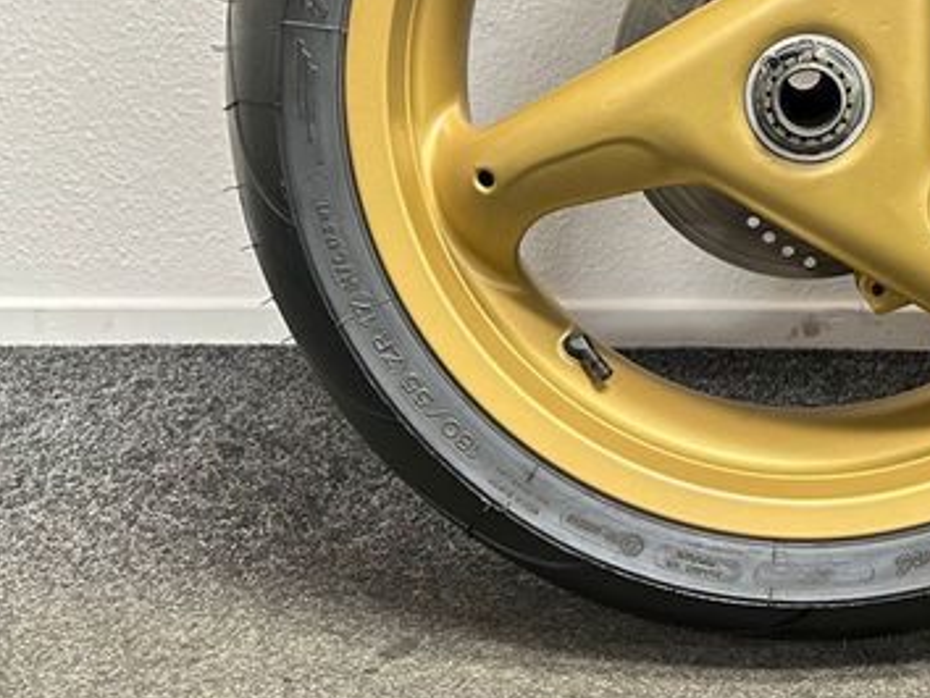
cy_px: 102
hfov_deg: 38.3
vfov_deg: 29.9
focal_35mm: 47
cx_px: 791
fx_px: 1264
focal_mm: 5.7
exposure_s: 1/33
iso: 400
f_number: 1.5
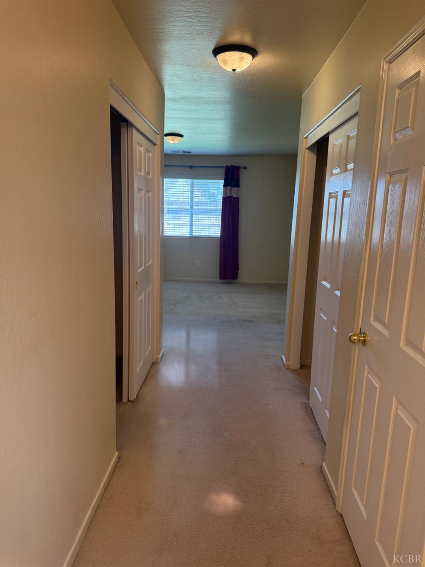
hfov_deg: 56.8
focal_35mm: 24
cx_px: 212
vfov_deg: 71.6
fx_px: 393
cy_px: 284
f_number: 1.78
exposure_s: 1/130
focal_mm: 6.76
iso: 200
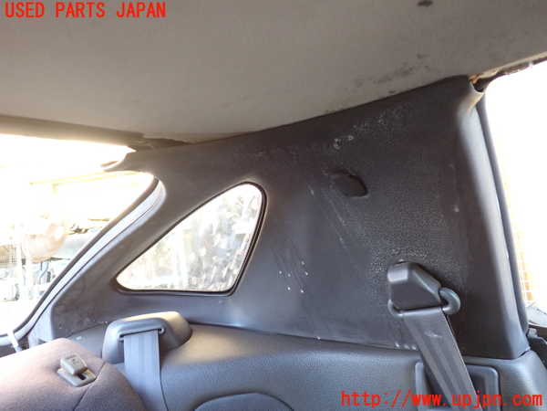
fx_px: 474
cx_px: 274
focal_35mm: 30
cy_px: 206
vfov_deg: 46.8
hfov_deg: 60.0
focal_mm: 5.4
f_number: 2.3
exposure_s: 1/30
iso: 400
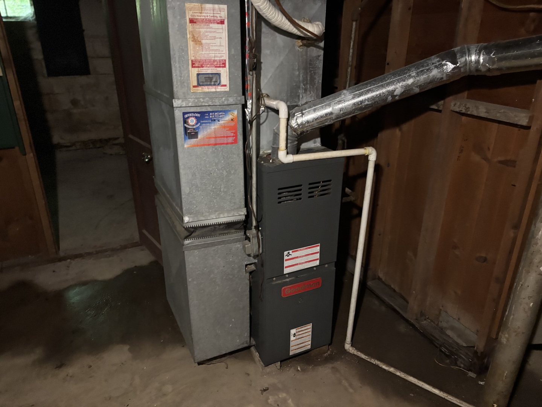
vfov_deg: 53.1
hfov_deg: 67.3
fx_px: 407
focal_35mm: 26
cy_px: 204
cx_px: 271
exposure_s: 1/30
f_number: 1.6
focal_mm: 5.96
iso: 1000
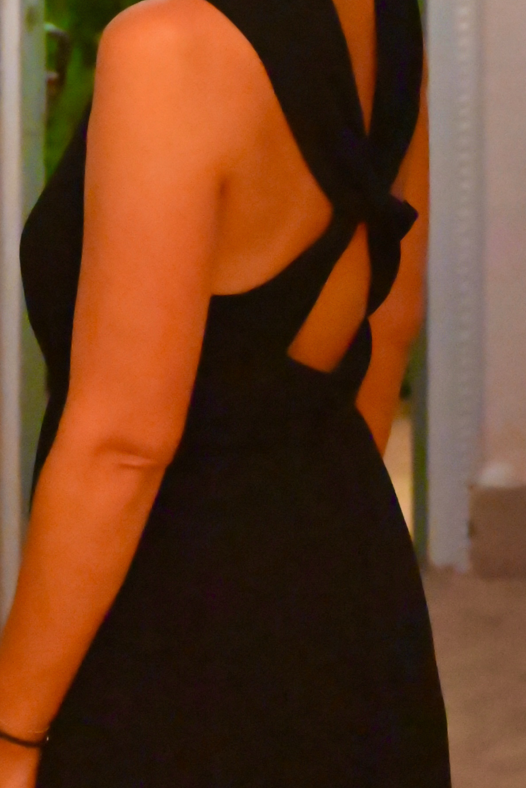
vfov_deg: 11.6
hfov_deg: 8.0
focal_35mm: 172
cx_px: 145
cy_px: -239
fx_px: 3766
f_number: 4
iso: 25600
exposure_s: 1/50
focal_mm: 51
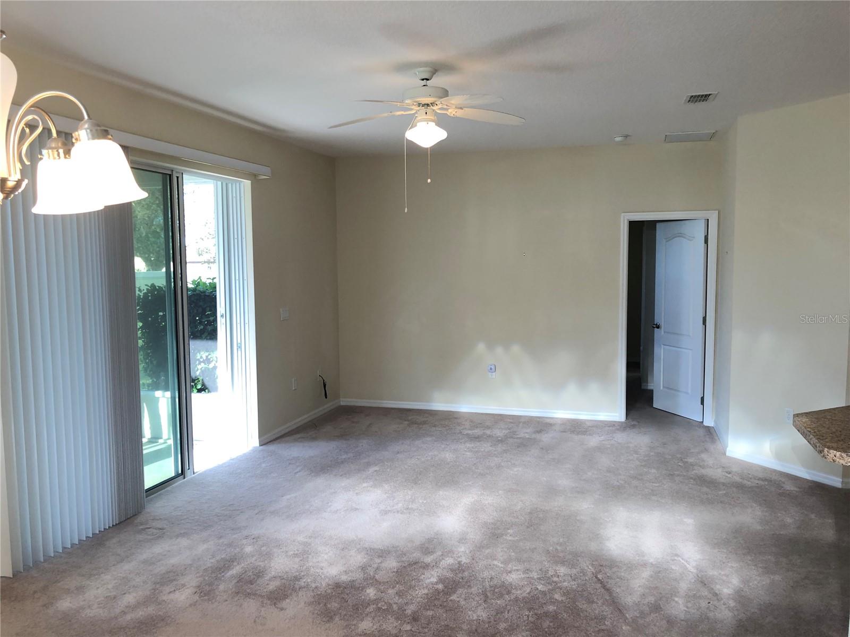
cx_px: 425
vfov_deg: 49.7
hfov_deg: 63.4
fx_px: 688
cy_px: 318
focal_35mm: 28
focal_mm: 4
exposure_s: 1/40
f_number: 1.8
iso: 25
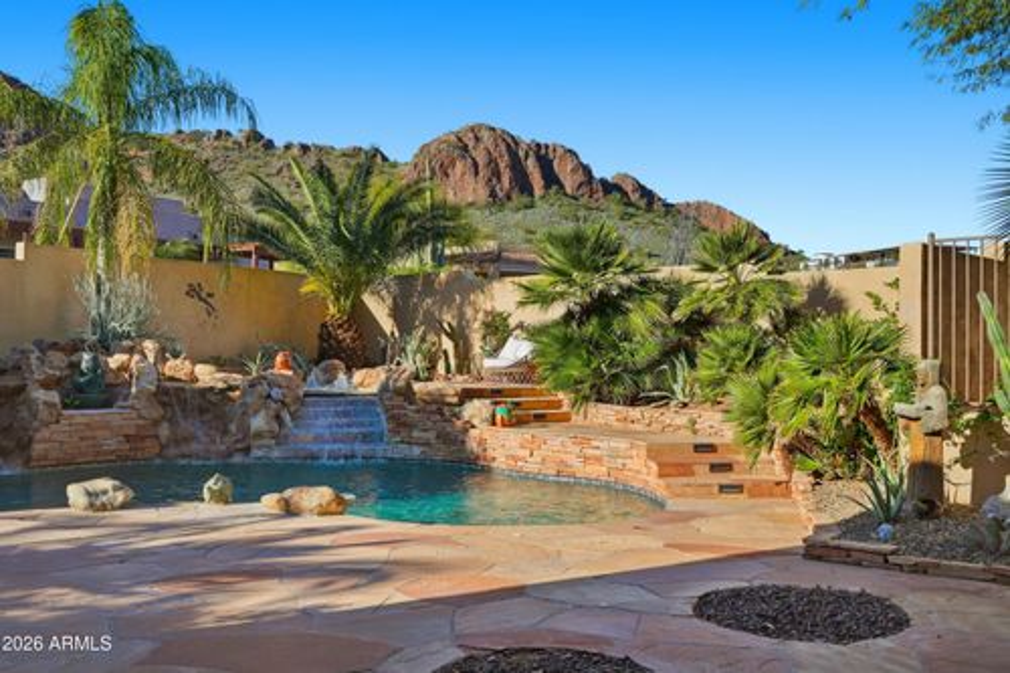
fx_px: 939
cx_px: 505
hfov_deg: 56.5
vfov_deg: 39.4
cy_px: 336
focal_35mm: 34
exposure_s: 1/4000
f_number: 9
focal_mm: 33.5
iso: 100
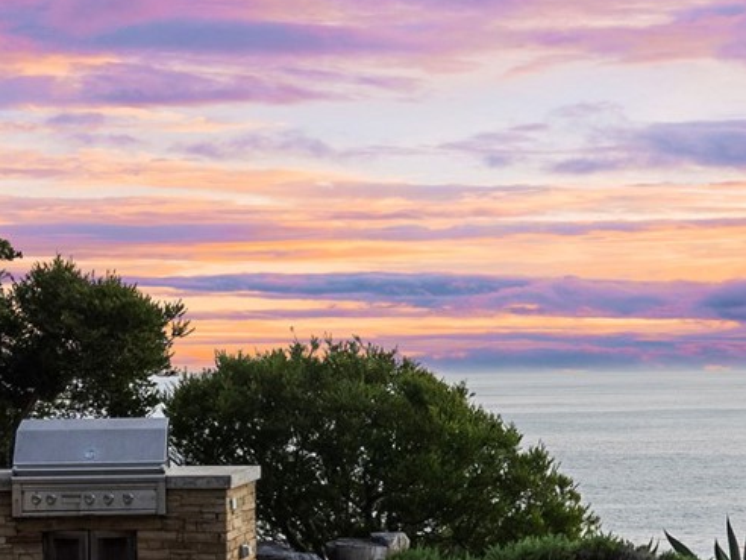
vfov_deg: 20.4
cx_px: 334
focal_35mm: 72
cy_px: 350
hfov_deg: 27.0
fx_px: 1552
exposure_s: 1/5
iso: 100
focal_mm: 24
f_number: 8
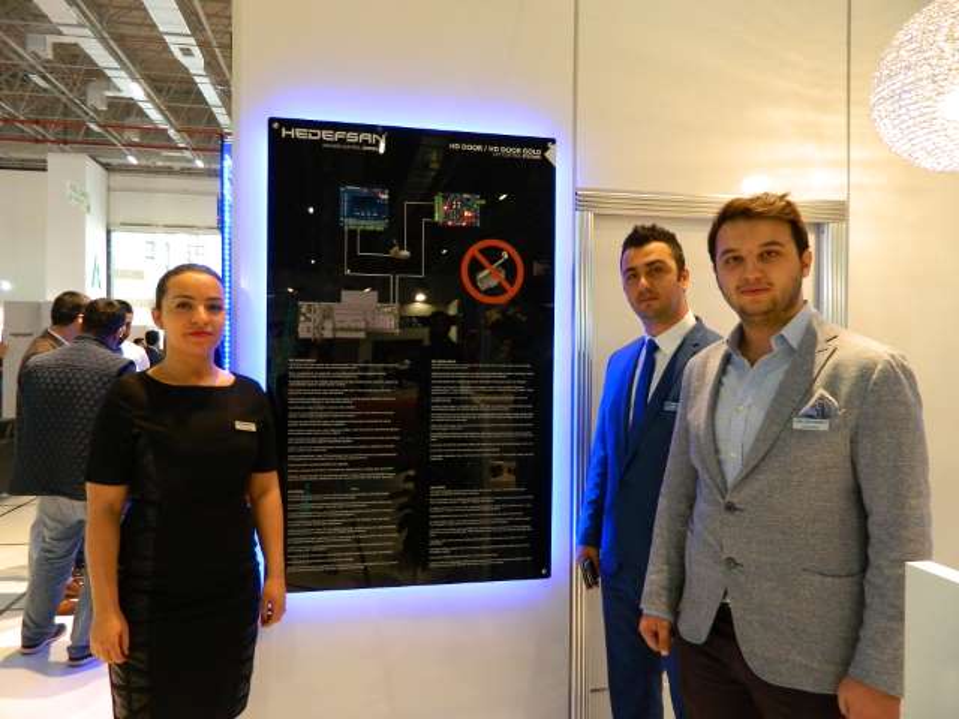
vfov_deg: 54.9
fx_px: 693
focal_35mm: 25
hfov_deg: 69.4
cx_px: 480
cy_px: 360
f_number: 3.1
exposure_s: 1/40
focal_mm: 4.5
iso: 400
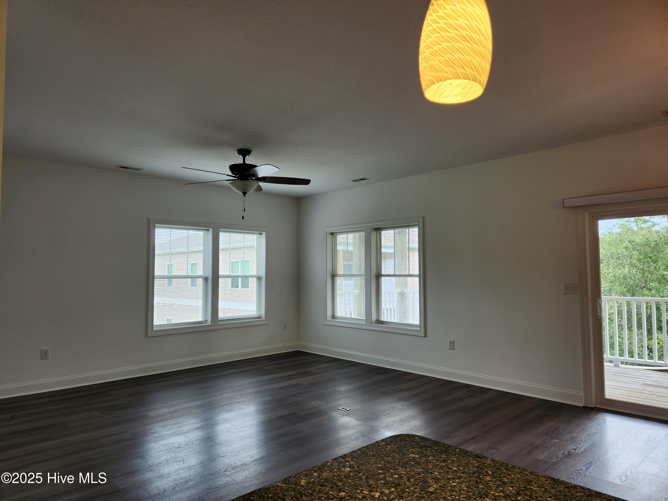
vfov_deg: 58.9
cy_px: 250
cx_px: 334
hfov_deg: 73.9
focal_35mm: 23
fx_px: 444
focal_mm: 5.4
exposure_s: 1/120
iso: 32
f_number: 1.8
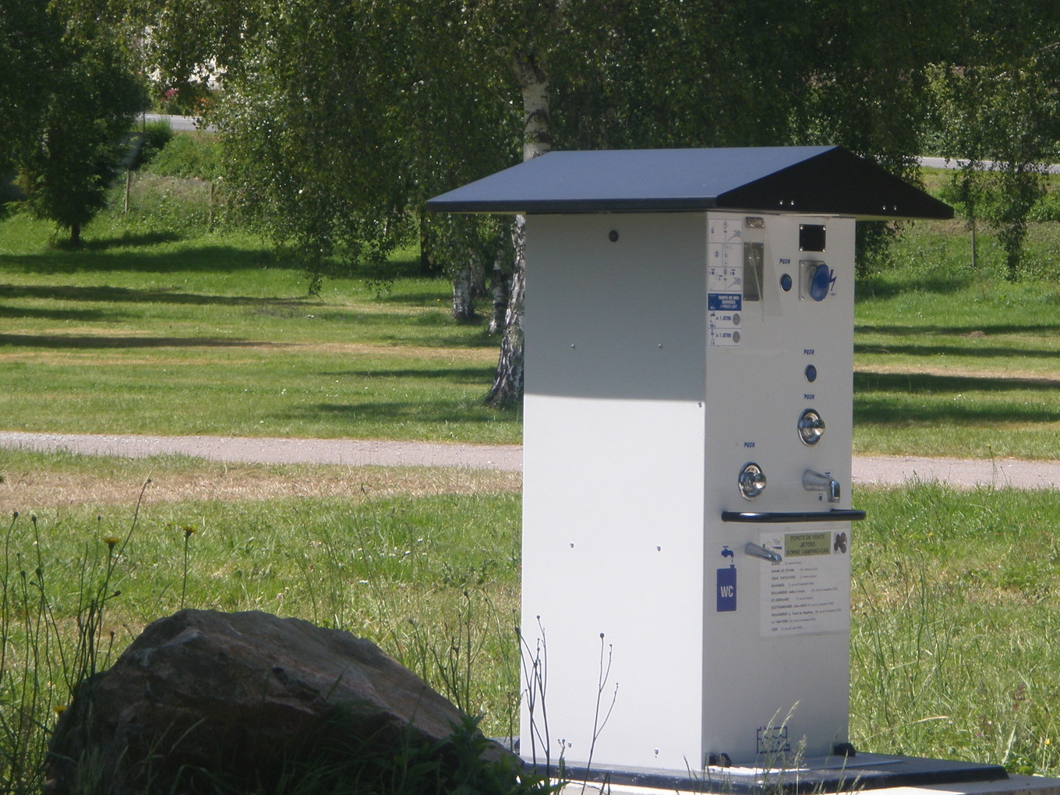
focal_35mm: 161
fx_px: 4930
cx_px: 593
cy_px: 320
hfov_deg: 12.3
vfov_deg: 9.2
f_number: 5
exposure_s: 1/200
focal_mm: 20.1
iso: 50
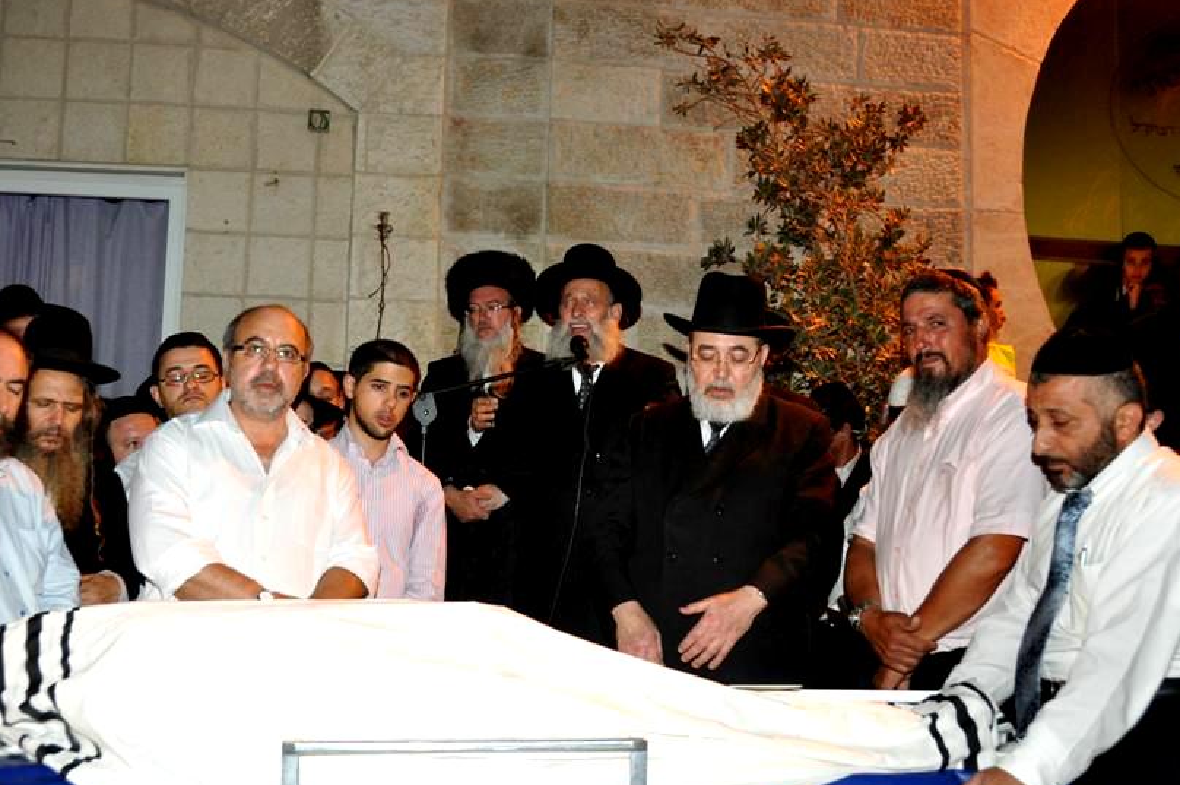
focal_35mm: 38
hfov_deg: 50.7
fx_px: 1244
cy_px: 412
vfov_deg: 35.0
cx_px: 549
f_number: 4
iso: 800
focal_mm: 20
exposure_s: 1/60
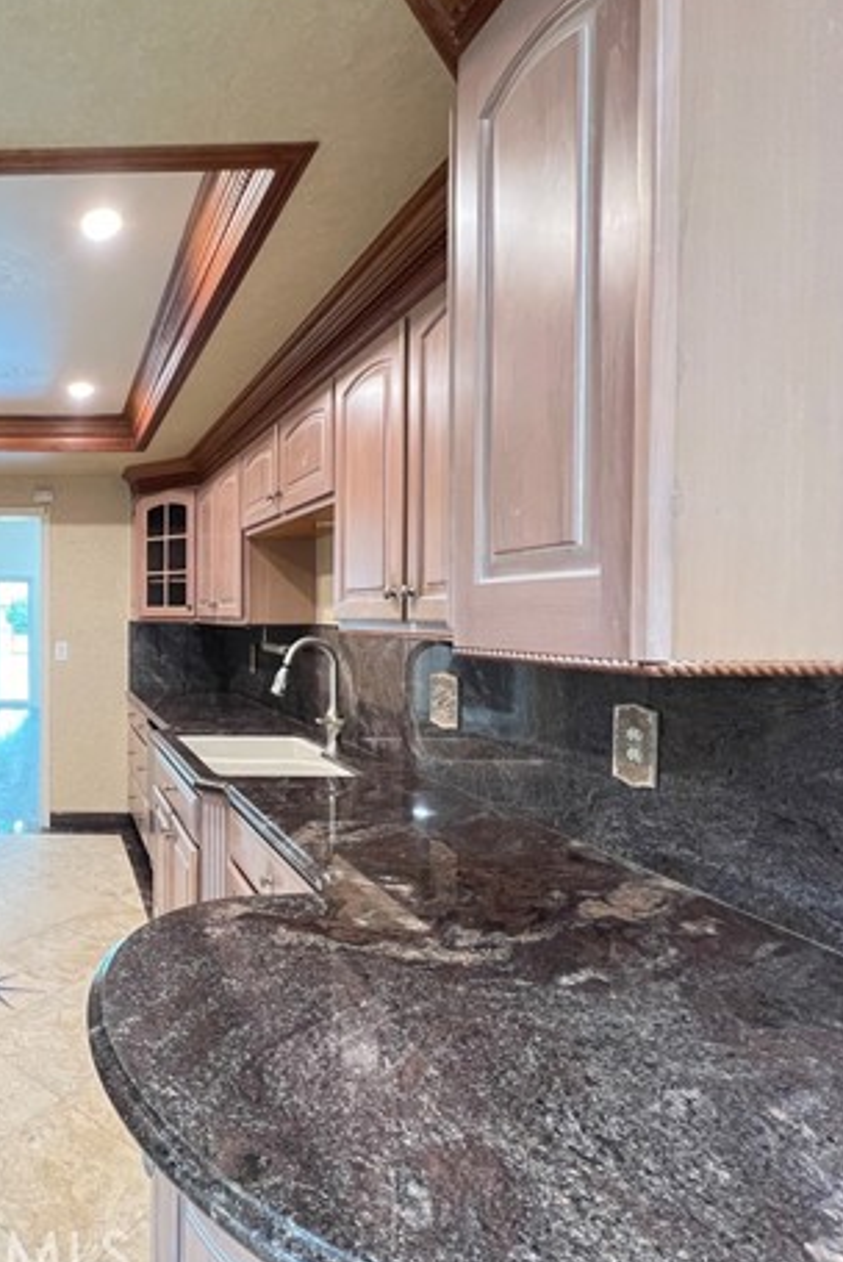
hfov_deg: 53.1
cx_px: 28
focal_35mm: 19
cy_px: 630
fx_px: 666
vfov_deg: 86.9
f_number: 1.8
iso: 640
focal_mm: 1.57
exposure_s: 1/60
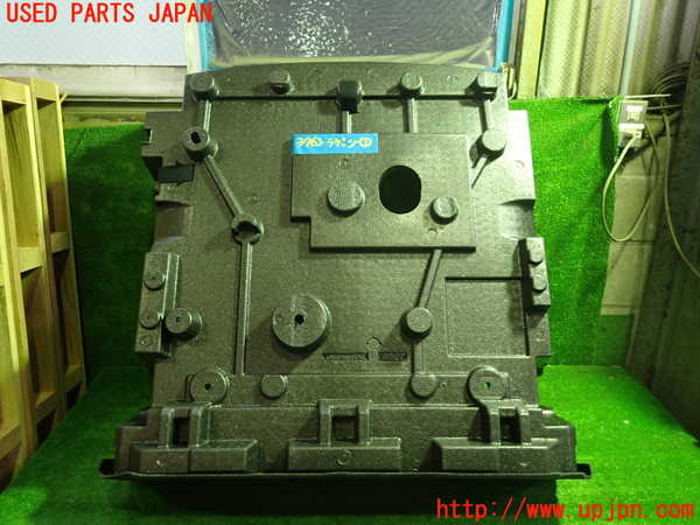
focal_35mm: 25
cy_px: 262
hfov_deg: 69.4
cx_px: 350
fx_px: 506
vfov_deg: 54.9
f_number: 2
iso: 400
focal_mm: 4.5
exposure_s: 1/30
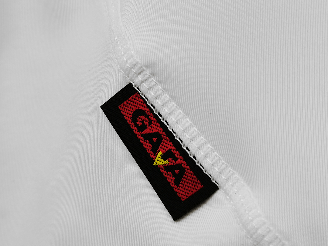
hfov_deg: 36.2
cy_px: 123
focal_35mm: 53
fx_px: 502
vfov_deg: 27.5
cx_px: 164
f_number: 1.8
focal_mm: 5.58
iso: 100
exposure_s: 1/100
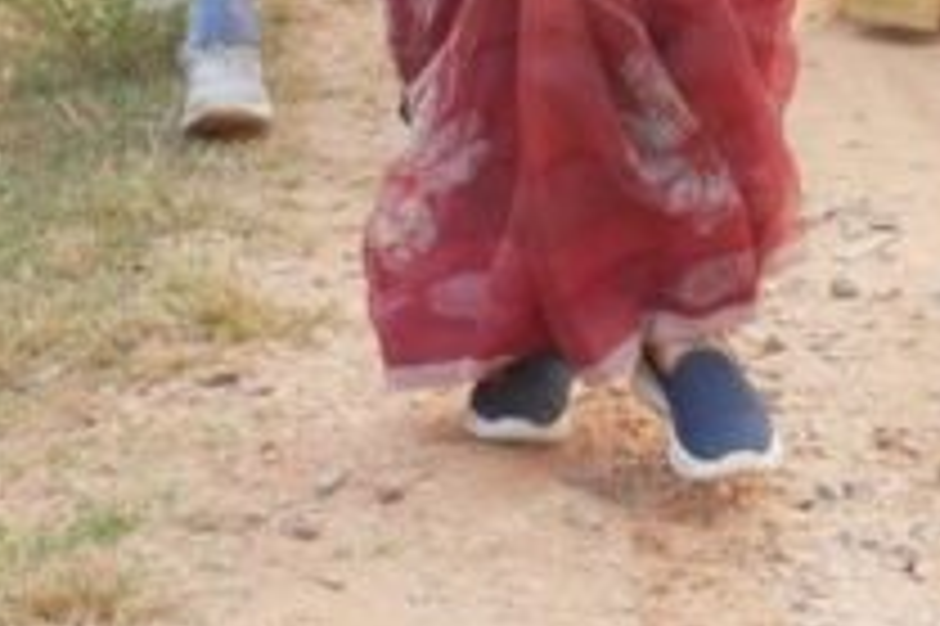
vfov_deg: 7.4
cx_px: 859
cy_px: -455
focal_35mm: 181
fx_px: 4722
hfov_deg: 11.3
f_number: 5.6
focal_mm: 28
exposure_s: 1/200
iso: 800
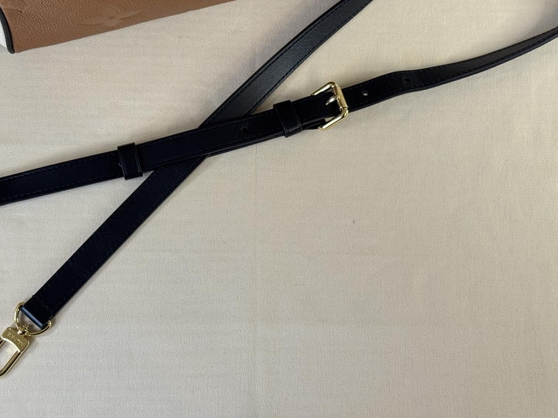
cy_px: 140
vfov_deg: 22.8
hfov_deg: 30.2
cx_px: 242
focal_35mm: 64
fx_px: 1032
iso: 160
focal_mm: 6.76
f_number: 1.78
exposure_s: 1/100
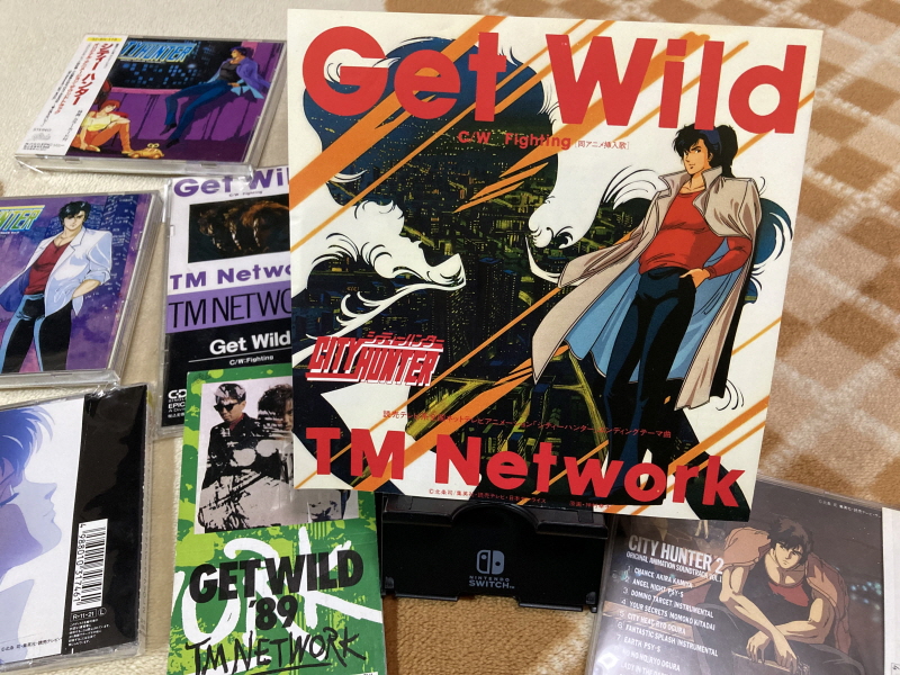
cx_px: 450
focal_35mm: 28
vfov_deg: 49.7
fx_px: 728
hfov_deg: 63.4
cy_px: 338
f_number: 1.8
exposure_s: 1/60
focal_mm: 3.99
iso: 250
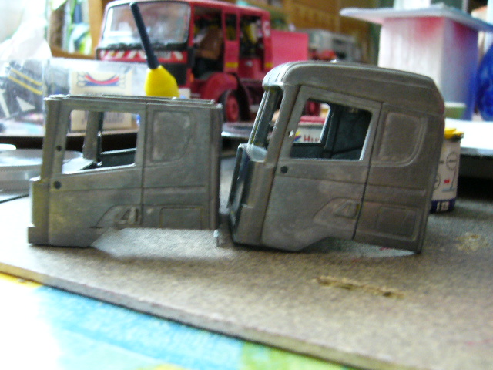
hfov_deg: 49.0
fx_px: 541
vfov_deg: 37.7
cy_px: 185
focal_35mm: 38
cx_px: 246
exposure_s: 1/2
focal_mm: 5.8
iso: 200
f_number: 2.8
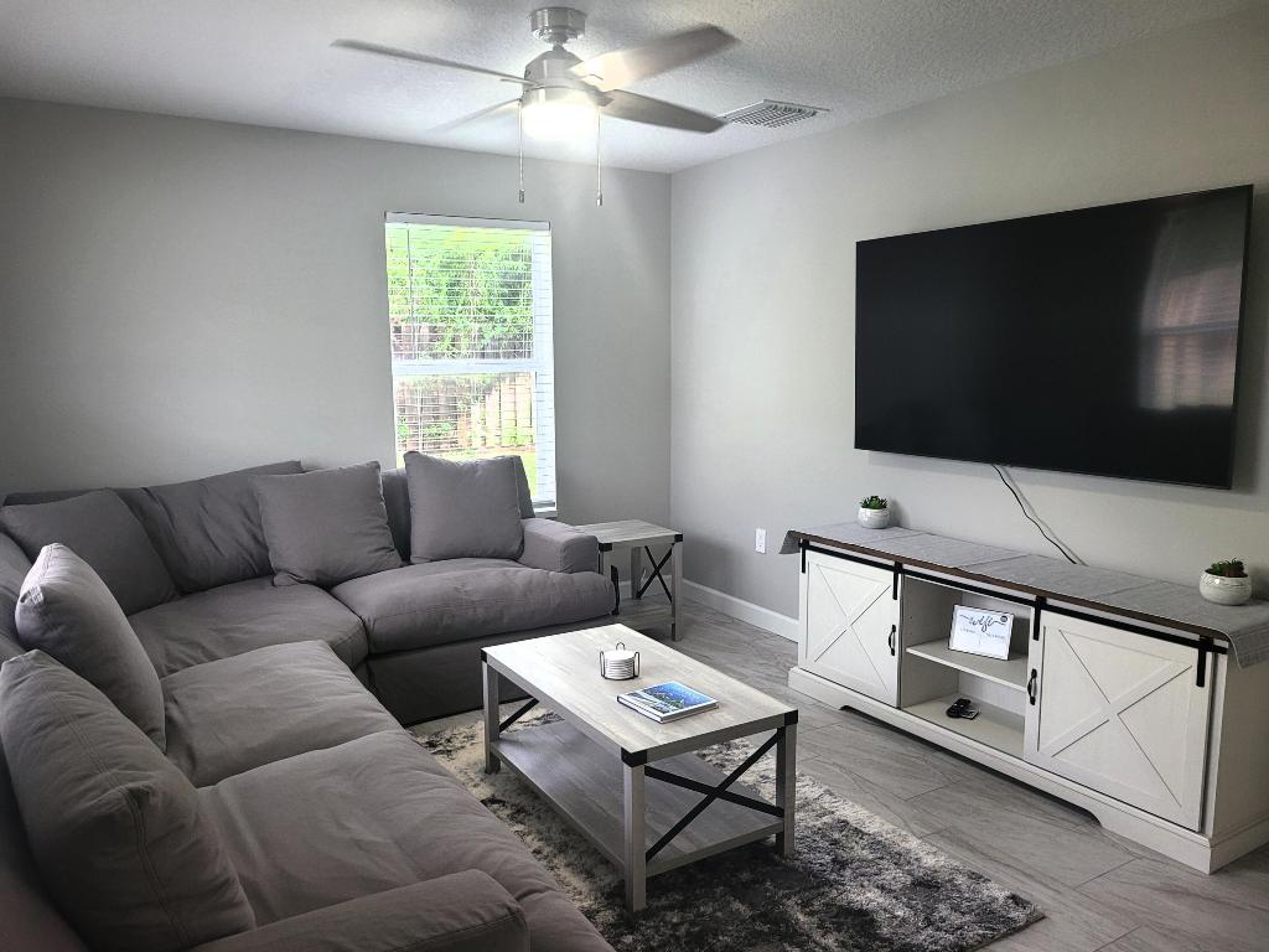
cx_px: 634
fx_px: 953
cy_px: 476
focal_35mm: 26
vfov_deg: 53.1
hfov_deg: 67.3
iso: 160
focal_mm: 5.4
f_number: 1.8
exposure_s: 1/59.2
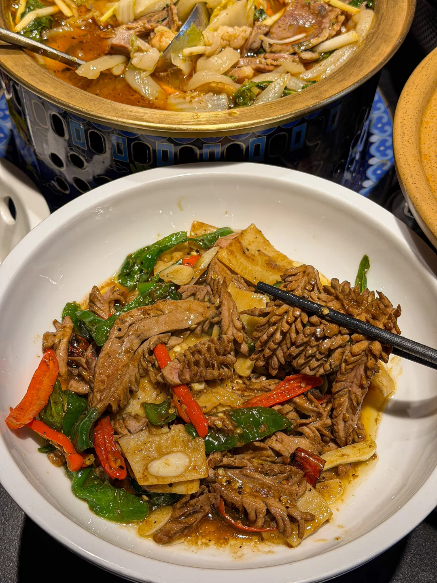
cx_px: 218
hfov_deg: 30.3
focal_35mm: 48
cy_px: 292
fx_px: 808
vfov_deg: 39.7
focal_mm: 6.76
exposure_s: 1/240
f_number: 1.8
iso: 64
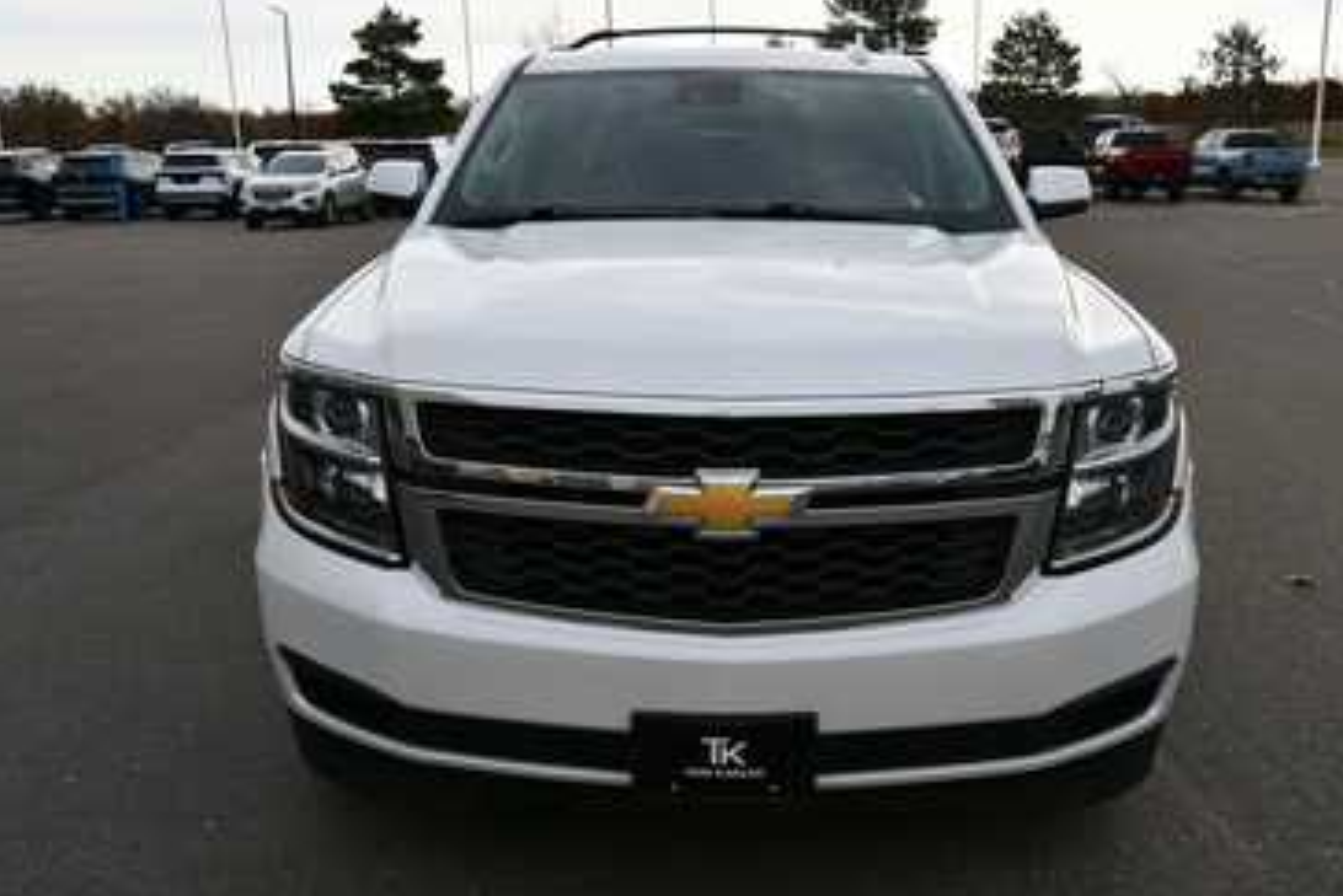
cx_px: 701
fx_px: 1232
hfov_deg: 57.2
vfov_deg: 40.0
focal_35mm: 33
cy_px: 448
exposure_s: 1/250
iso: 200
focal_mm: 20
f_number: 8
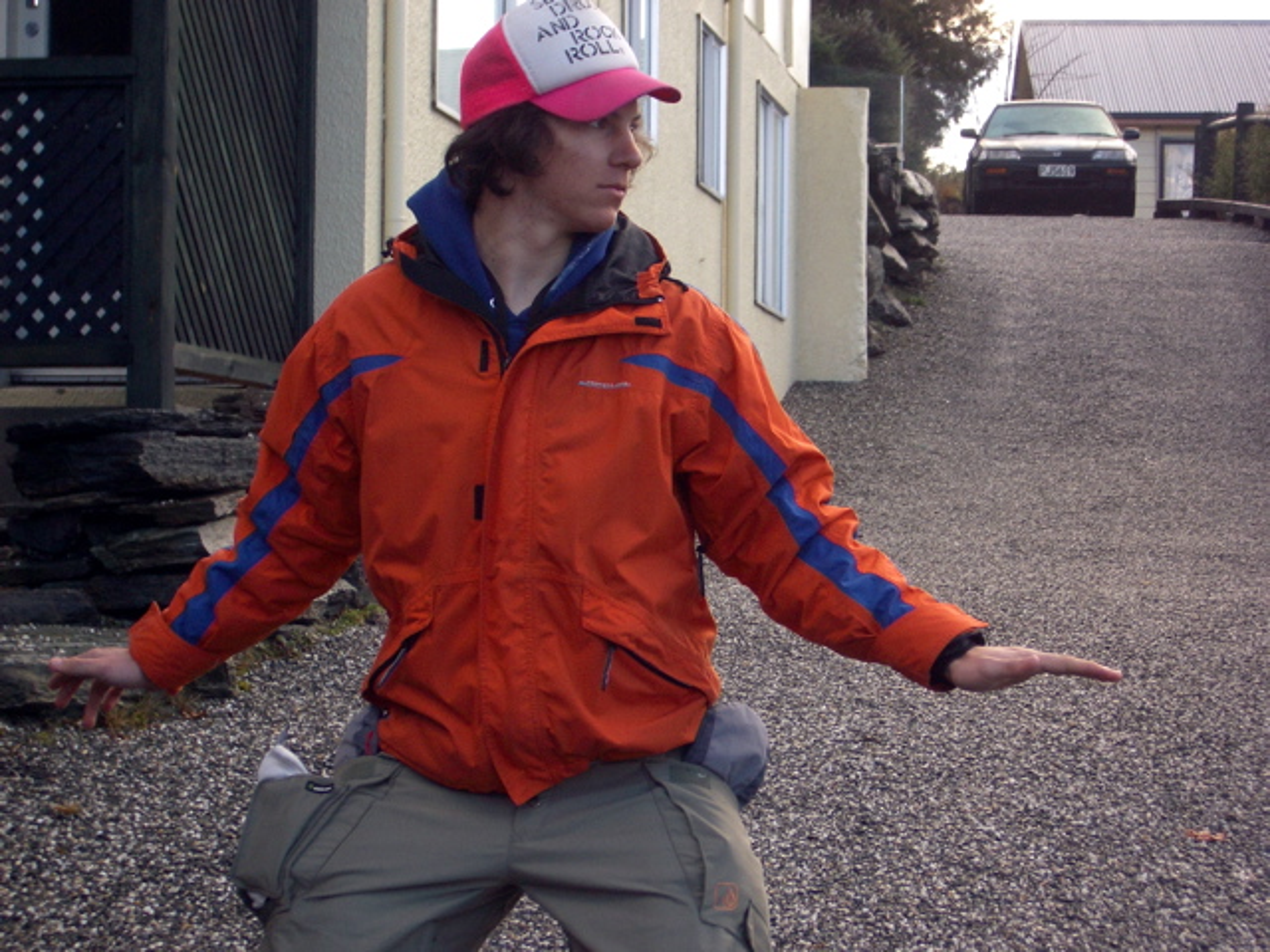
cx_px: 635
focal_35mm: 88
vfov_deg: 16.8
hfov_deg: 22.3
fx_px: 3229
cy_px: 476
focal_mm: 14.6
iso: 100
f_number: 4.4
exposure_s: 1/125
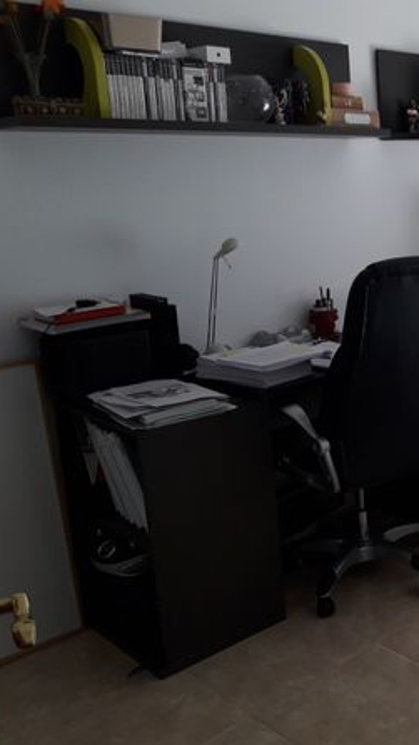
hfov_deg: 26.3
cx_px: 482
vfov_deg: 49.4
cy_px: 374
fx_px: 810
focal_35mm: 41
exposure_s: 1/33
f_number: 1.9
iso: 50
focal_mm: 3.7
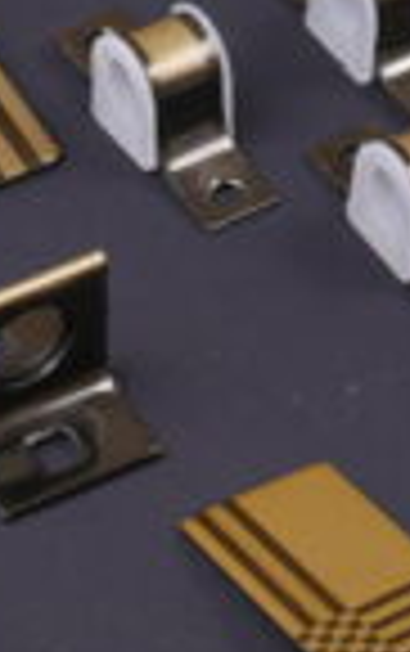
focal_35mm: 190
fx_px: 3387
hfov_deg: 6.9
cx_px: -23
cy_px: 295
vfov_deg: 11.0
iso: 1000
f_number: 7.1
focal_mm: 26
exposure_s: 1/30
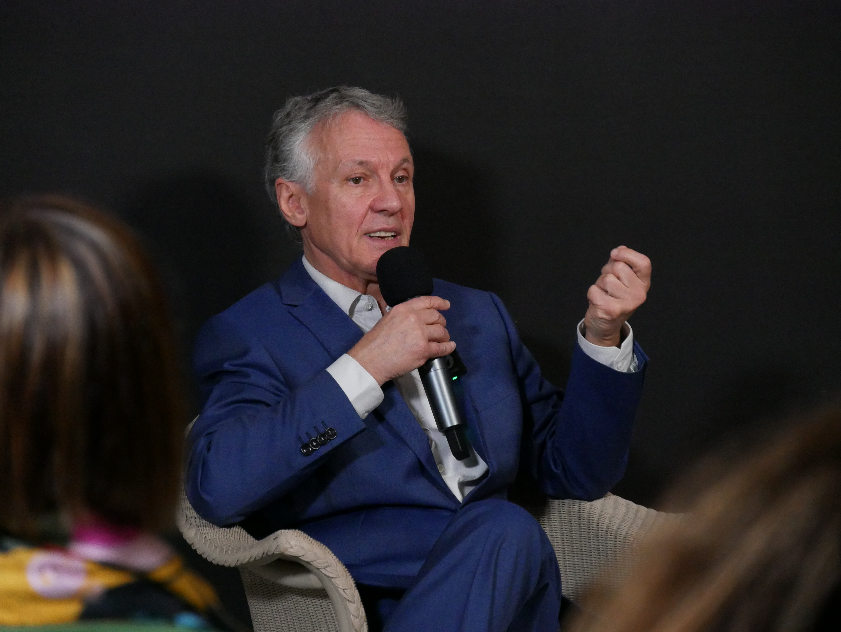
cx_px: 420
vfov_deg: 8.1
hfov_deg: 10.7
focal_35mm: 184
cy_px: 316
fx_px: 4472
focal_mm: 92
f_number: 5.4
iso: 3200
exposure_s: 1/50
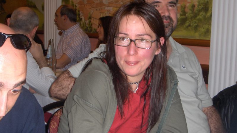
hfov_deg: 31.0
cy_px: 79
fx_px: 427
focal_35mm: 68
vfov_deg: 17.7
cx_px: 119
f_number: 3.5
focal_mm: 10.19
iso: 100
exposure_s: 1/90
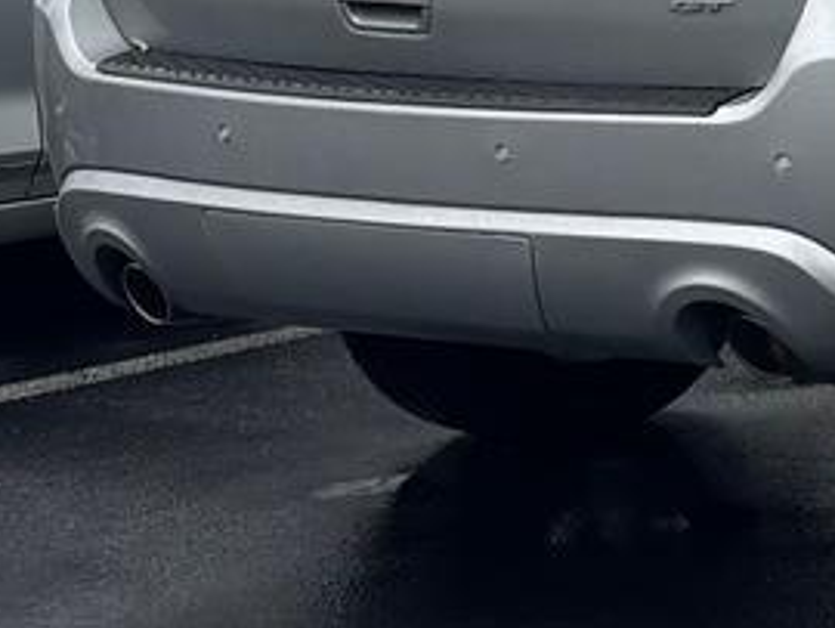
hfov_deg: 9.0
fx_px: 4756
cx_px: 2004
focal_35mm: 197
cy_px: -359
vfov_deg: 7.4
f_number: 1.6
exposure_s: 1/123
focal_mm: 5.96
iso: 32
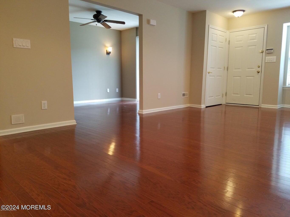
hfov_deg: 67.3
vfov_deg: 53.1
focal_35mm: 26
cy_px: 108
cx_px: 145
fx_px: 218
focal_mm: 4.2
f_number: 1.7
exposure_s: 1/40
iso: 125
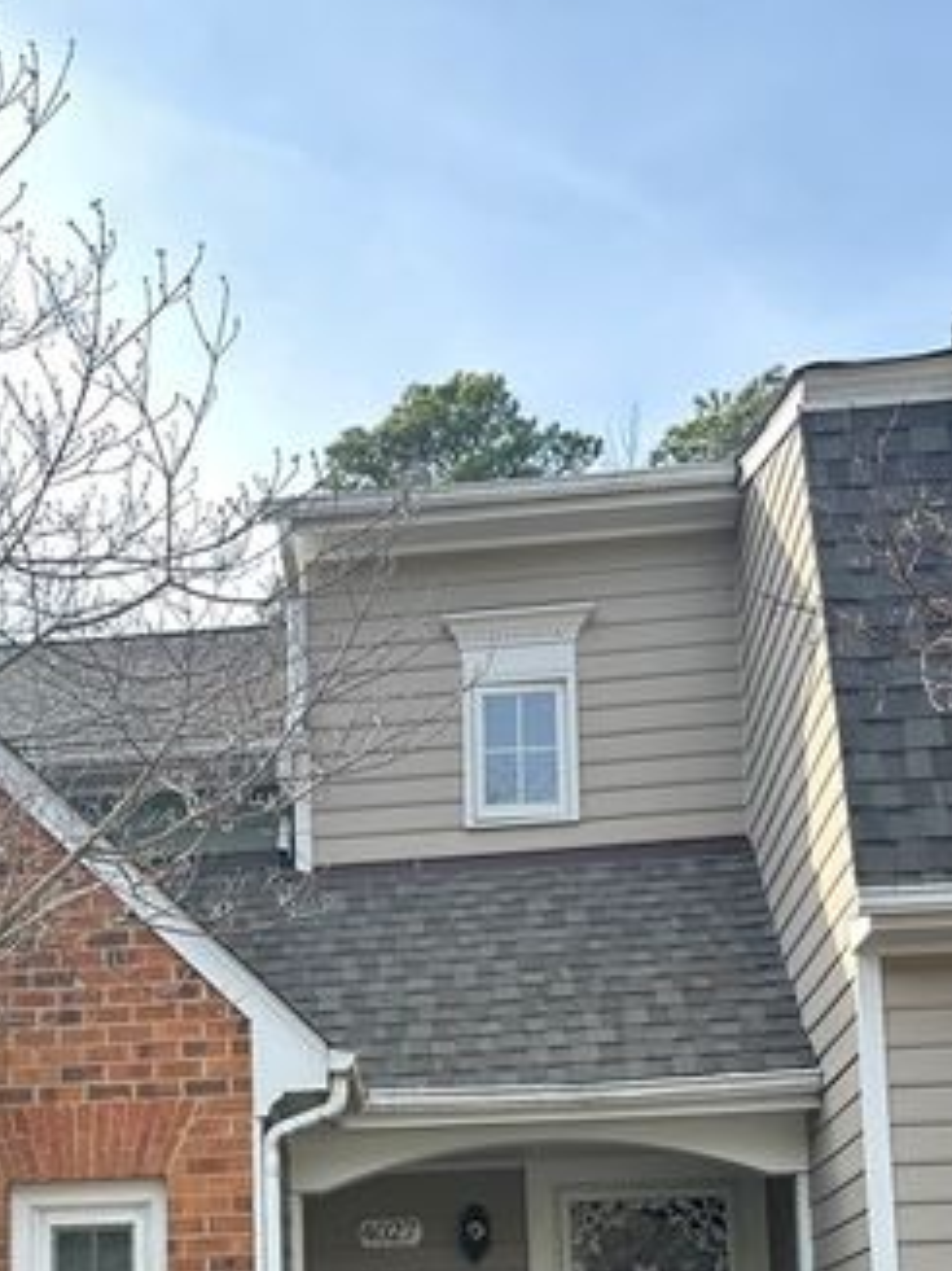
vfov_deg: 35.7
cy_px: 1230
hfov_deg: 29.2
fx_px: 1798
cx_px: 245
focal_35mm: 49
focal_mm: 6.86
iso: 80
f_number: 1.78
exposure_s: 1/630
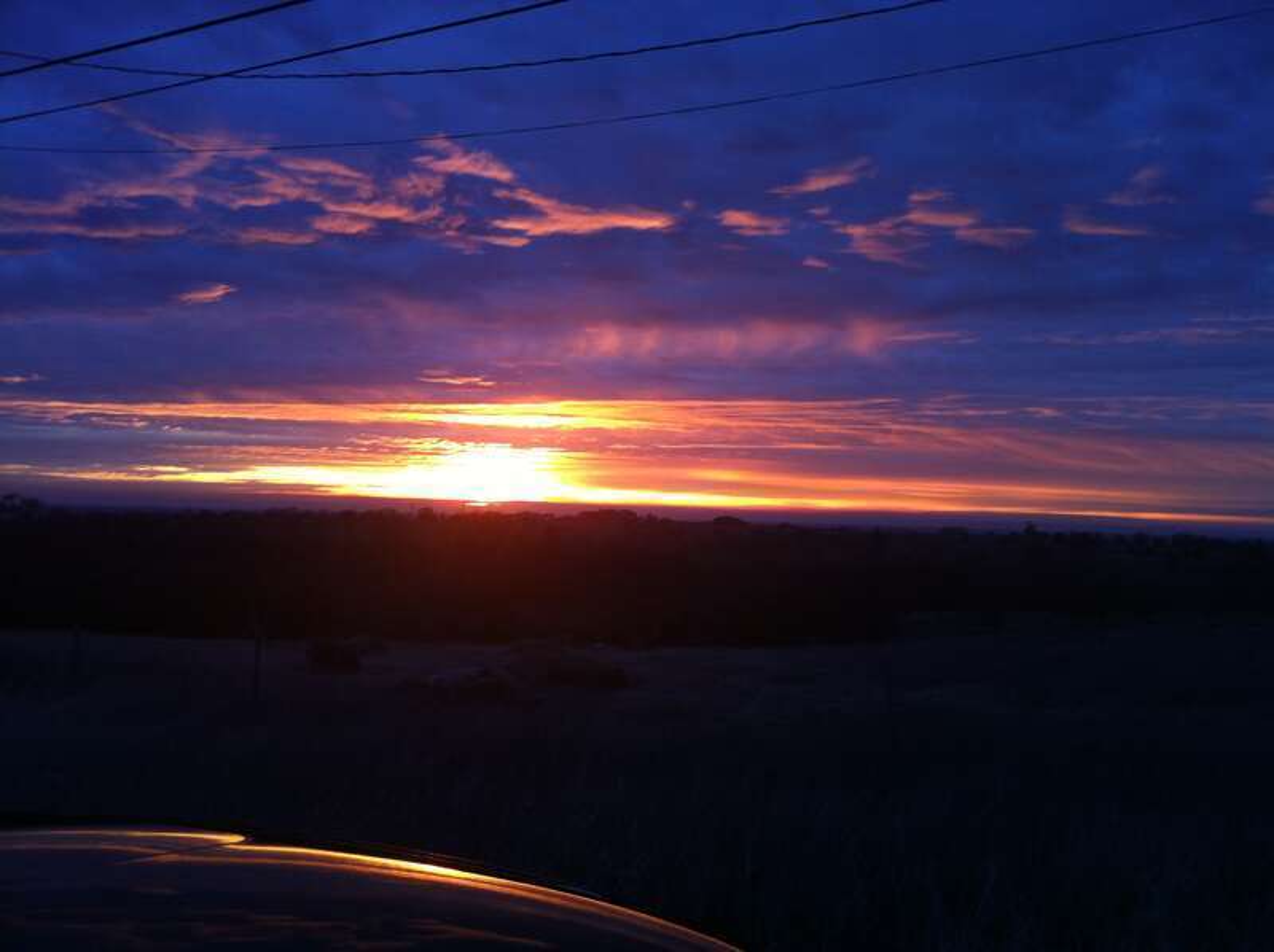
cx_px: 637
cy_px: 476
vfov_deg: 40.6
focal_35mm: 35
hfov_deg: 52.7
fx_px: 1287
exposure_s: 1/40
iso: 80
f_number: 2.8
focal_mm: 3.85
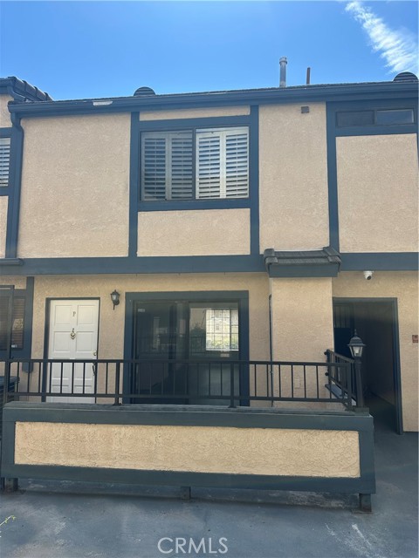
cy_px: 279
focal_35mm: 24
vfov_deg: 71.6
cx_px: 210
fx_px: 387
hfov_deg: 56.8
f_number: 1.78
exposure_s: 1/2660
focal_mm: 6.86
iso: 80
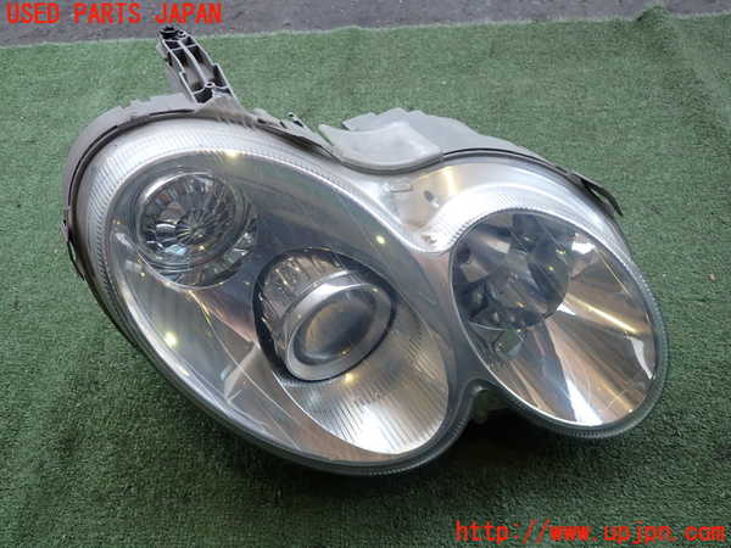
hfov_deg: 60.0
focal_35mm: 30
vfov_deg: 46.8
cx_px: 366
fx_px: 634
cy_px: 274
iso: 125
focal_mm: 5.4
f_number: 2.3
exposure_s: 1/125
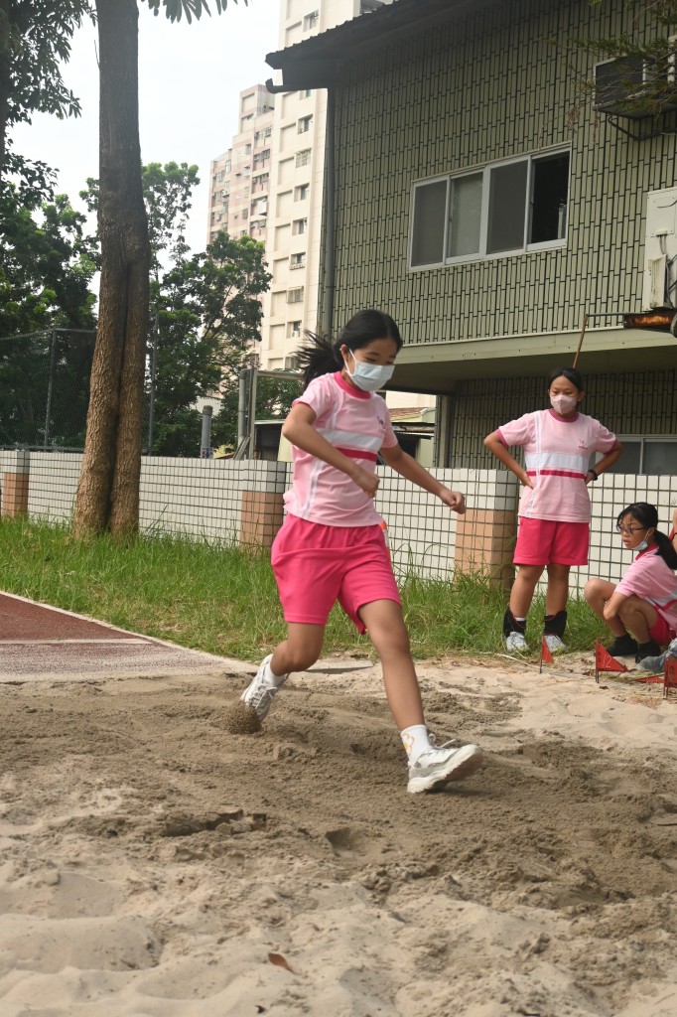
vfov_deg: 43.0
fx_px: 1291
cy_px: 508
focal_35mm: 46
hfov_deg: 29.4
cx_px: 338
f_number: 5
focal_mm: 30.5
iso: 1250
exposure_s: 1/2500
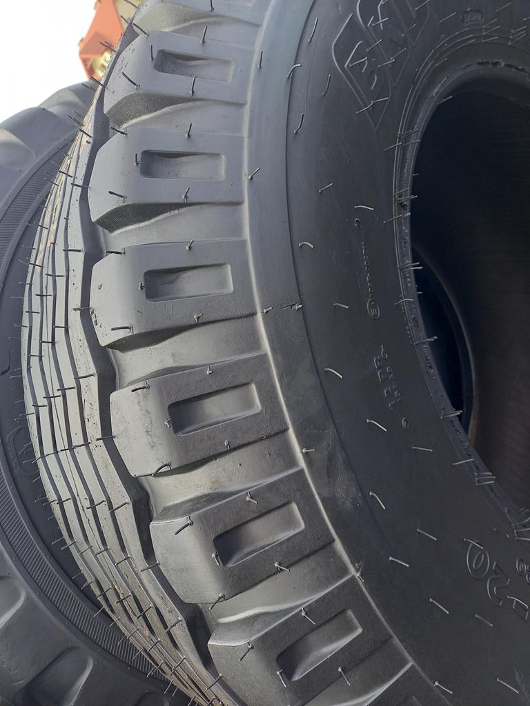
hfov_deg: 54.9
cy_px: 353
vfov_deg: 69.4
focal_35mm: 25
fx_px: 510
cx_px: 265
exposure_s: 1/100
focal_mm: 4.65
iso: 80
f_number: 1.8
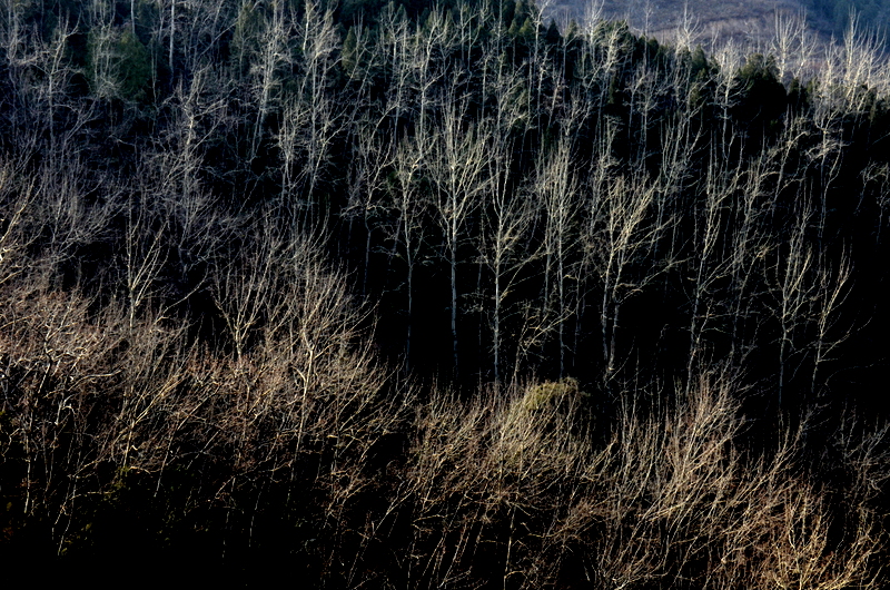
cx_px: 445
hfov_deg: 28.1
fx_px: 1776
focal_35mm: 72
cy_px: 295
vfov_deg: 18.8
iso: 640
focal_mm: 48
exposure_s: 1/160
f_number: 11
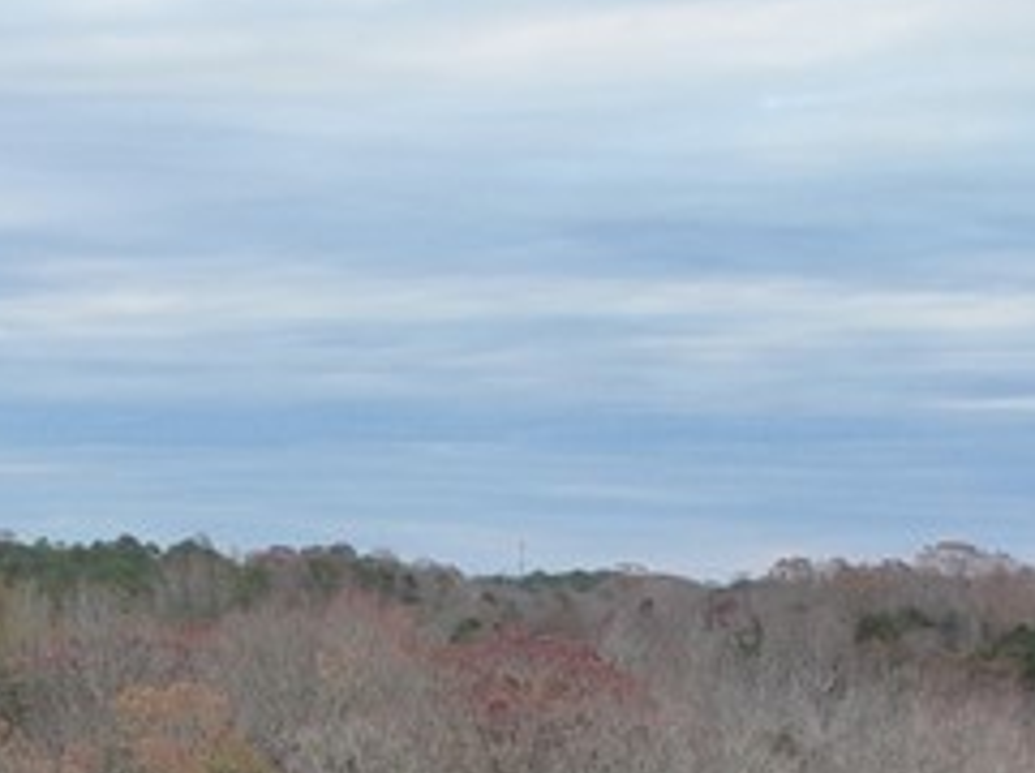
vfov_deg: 13.0
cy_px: 1411
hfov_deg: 18.6
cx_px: -90
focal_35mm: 102
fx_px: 3045
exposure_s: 1/160
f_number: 2.8
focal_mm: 12.29
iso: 310
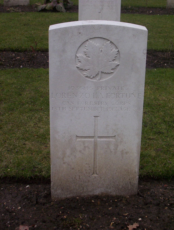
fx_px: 540
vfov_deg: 24.0
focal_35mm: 81
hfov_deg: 18.3
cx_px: 87
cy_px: 115
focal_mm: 10.76
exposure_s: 1/329
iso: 100
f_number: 3.62
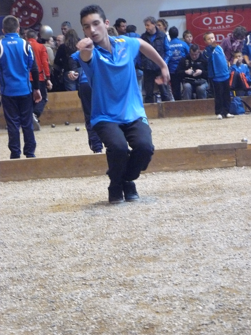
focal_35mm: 144
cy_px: 168
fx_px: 1392
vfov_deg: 13.7
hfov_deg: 10.3
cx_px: 126
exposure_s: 1/60
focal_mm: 24.1
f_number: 3.3
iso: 800
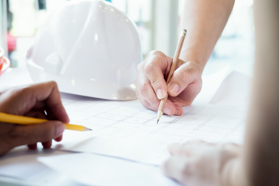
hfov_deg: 37.5
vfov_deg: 25.5
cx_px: 140
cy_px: 93
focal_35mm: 53
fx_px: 411
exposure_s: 1/125
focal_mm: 35
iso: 500
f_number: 4
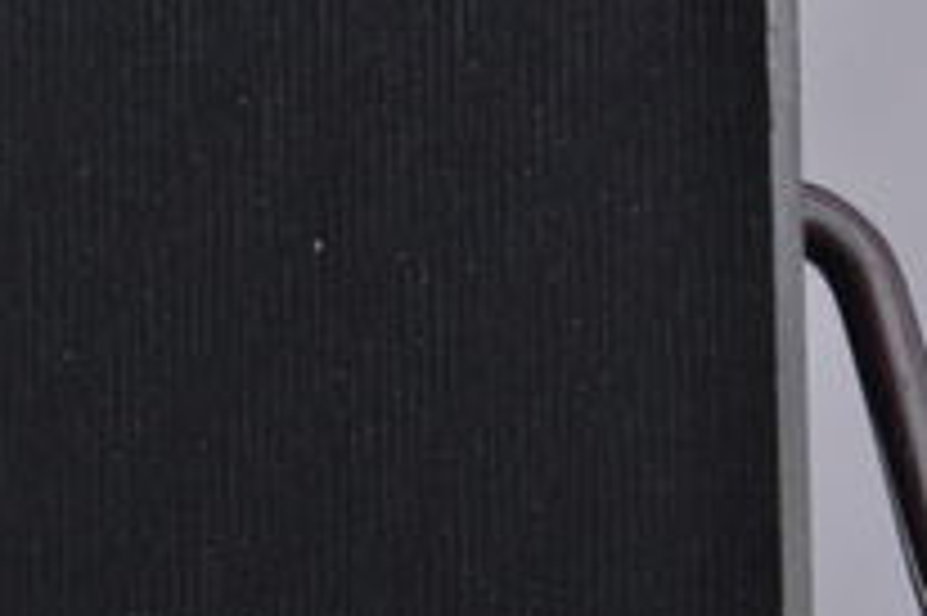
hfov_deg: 6.0
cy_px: 200
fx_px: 8853
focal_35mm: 344
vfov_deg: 4.0
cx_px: 176
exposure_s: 1/125
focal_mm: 105
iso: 3200
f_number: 9.5
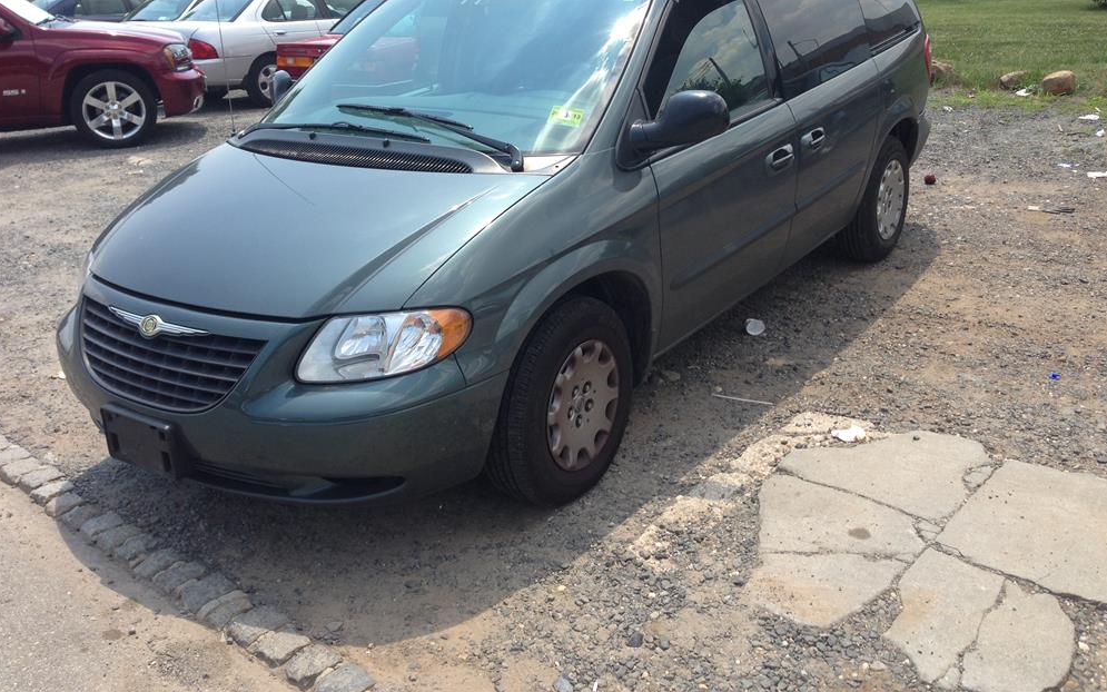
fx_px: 1086
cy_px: 266
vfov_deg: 35.2
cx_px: 563
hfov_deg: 54.0
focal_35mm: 36
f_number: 2.4
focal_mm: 4.13
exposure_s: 1/723
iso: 50
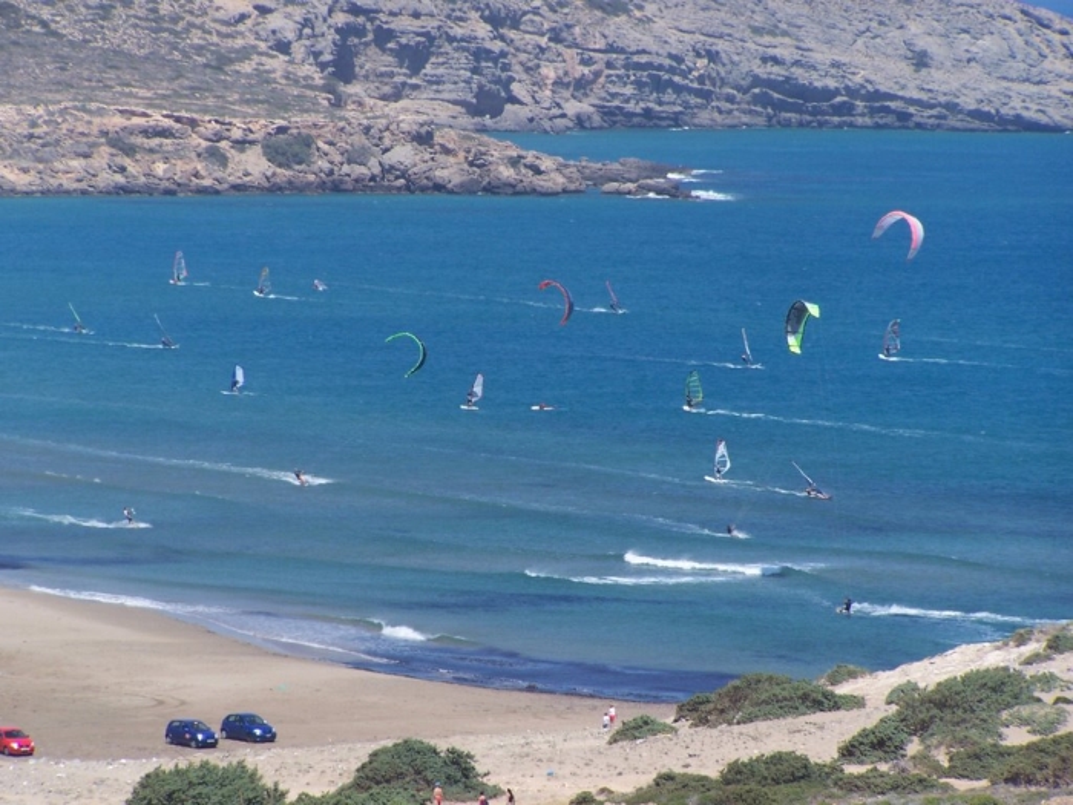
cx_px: 536
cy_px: 402
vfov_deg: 5.8
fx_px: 7997
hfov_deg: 7.7
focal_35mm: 258
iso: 80
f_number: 4.5
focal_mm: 42.8
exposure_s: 1/750
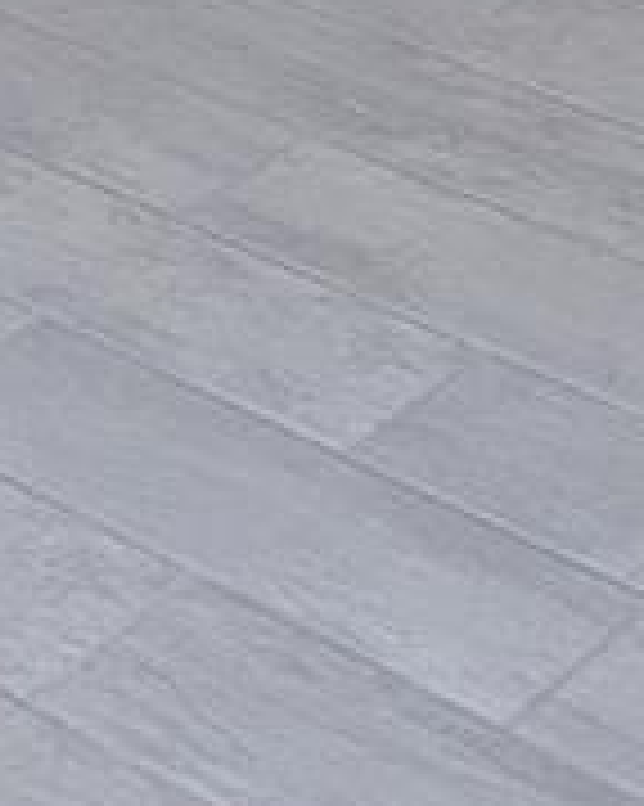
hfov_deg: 9.7
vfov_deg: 11.1
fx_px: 3744
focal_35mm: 157
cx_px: 696
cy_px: -820
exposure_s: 1/75.2
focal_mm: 6.81
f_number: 1.85
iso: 309
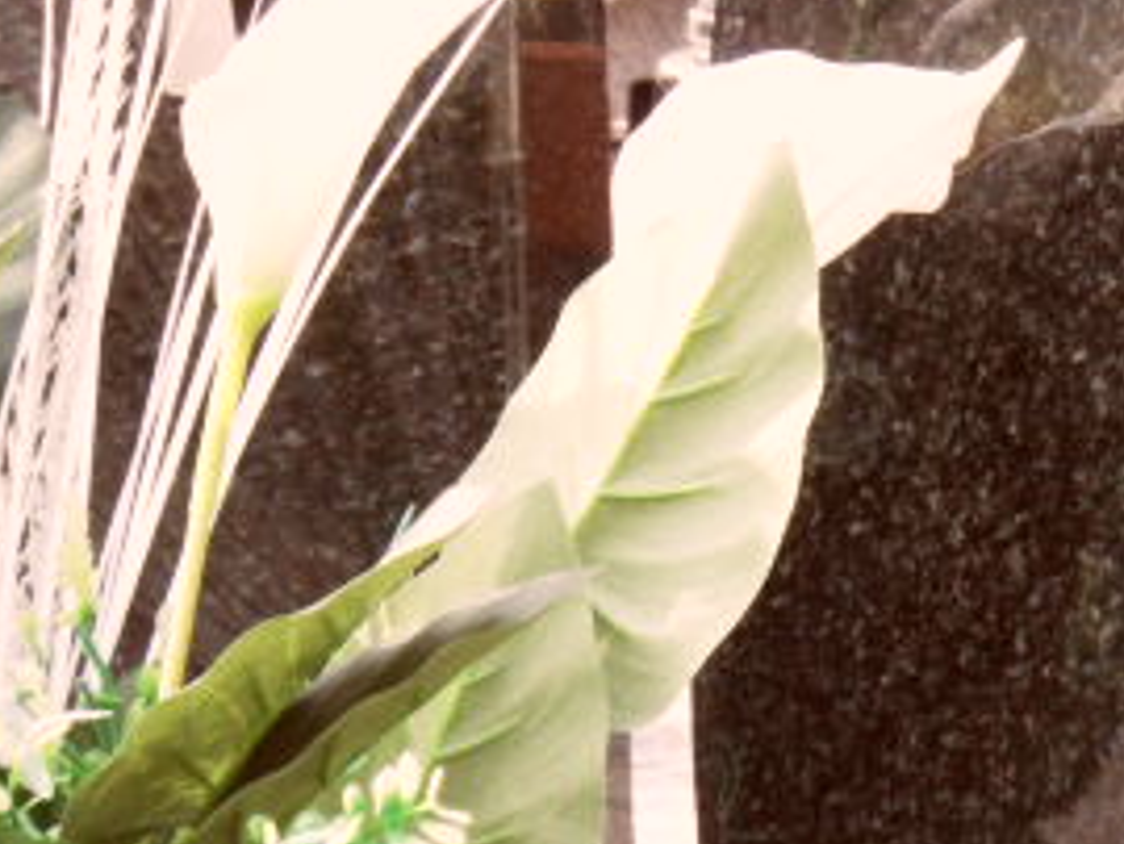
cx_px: 1951
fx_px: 9875
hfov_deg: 6.4
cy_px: 677
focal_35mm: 304
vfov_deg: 4.9
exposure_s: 1/125
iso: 100
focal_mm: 13.2
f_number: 4.2
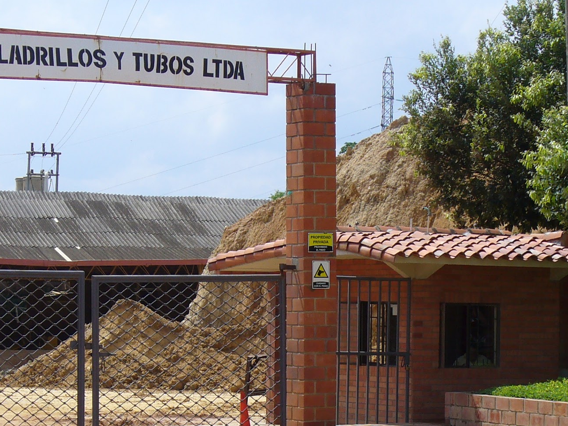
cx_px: 298
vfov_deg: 10.9
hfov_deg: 14.5
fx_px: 2231
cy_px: 307
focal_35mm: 136
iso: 80
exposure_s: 1/320
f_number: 6.4
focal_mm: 11.4
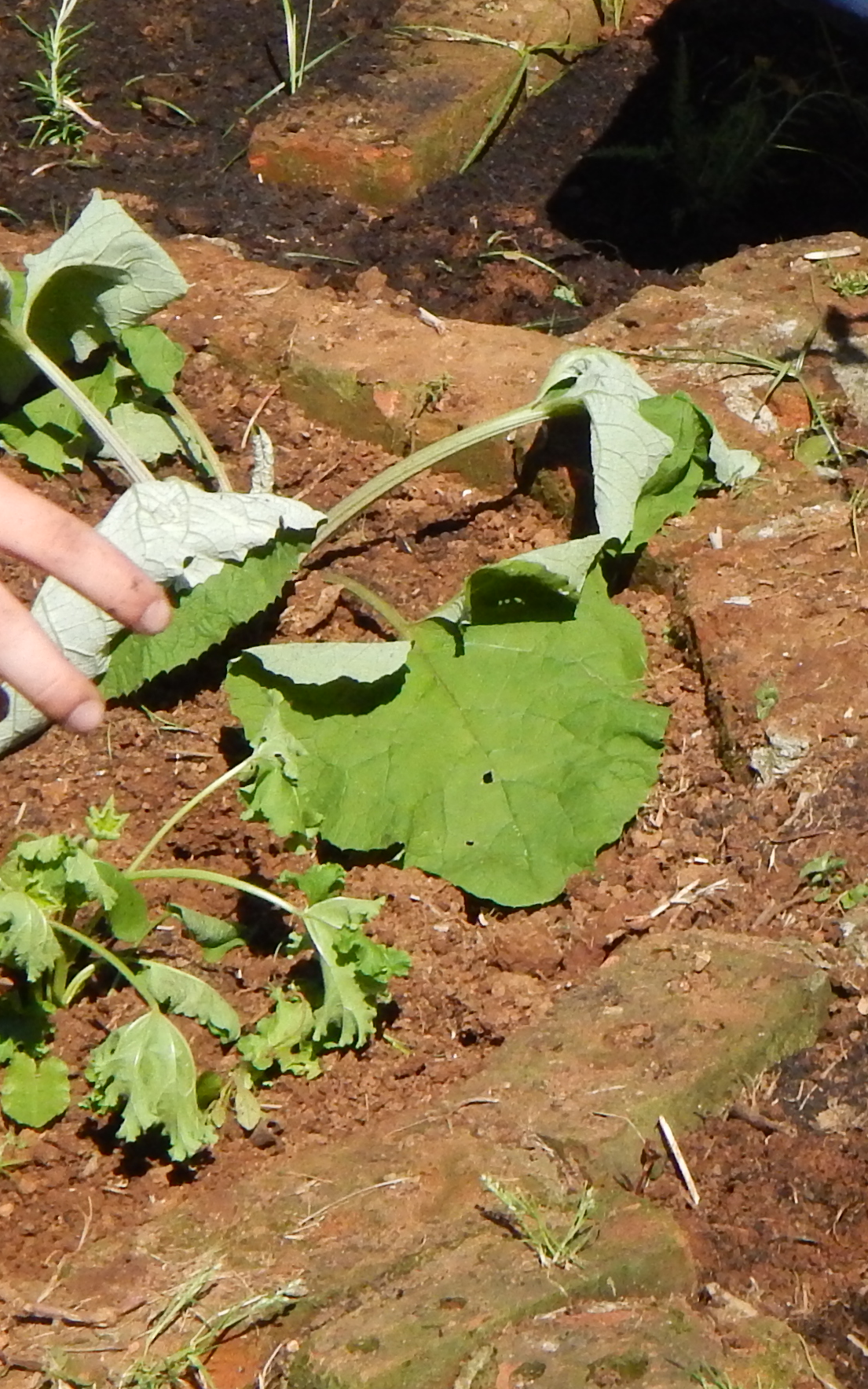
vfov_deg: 13.7
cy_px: 225
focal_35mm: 152
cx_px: 1455
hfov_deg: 8.4
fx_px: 5751
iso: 400
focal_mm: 9.7
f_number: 7.6
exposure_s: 1/800
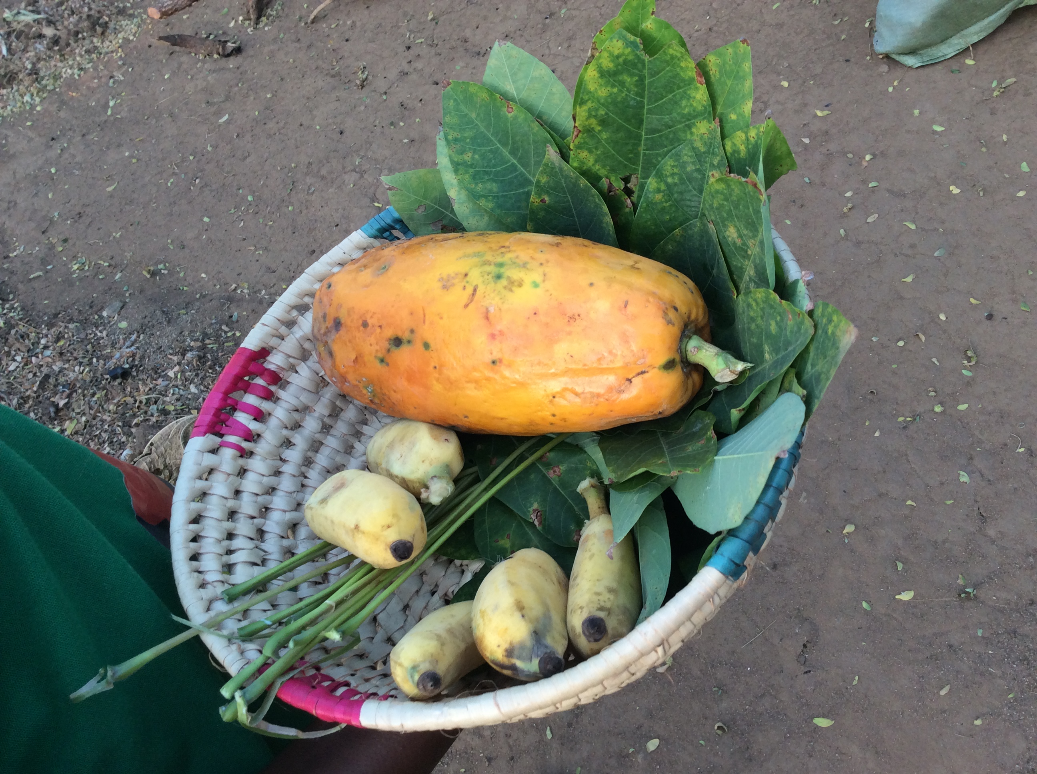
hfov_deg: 56.9
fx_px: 957
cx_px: 518
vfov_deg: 44.1
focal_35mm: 32
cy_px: 387
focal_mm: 3.3
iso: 40
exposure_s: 1/50
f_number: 2.4
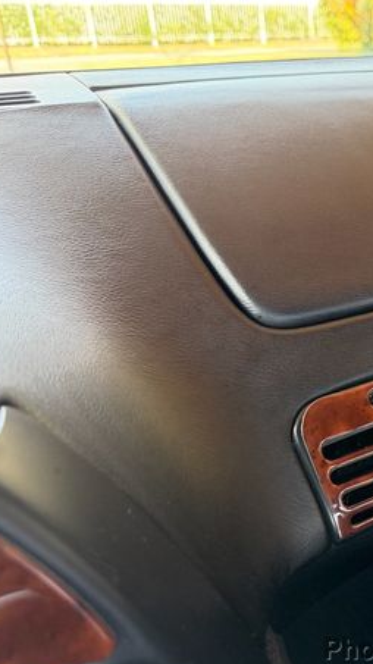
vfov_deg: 54.0
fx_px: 651
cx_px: 426
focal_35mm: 37
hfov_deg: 28.5
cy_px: 328
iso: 200
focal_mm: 6.76
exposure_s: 1/69
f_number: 1.78
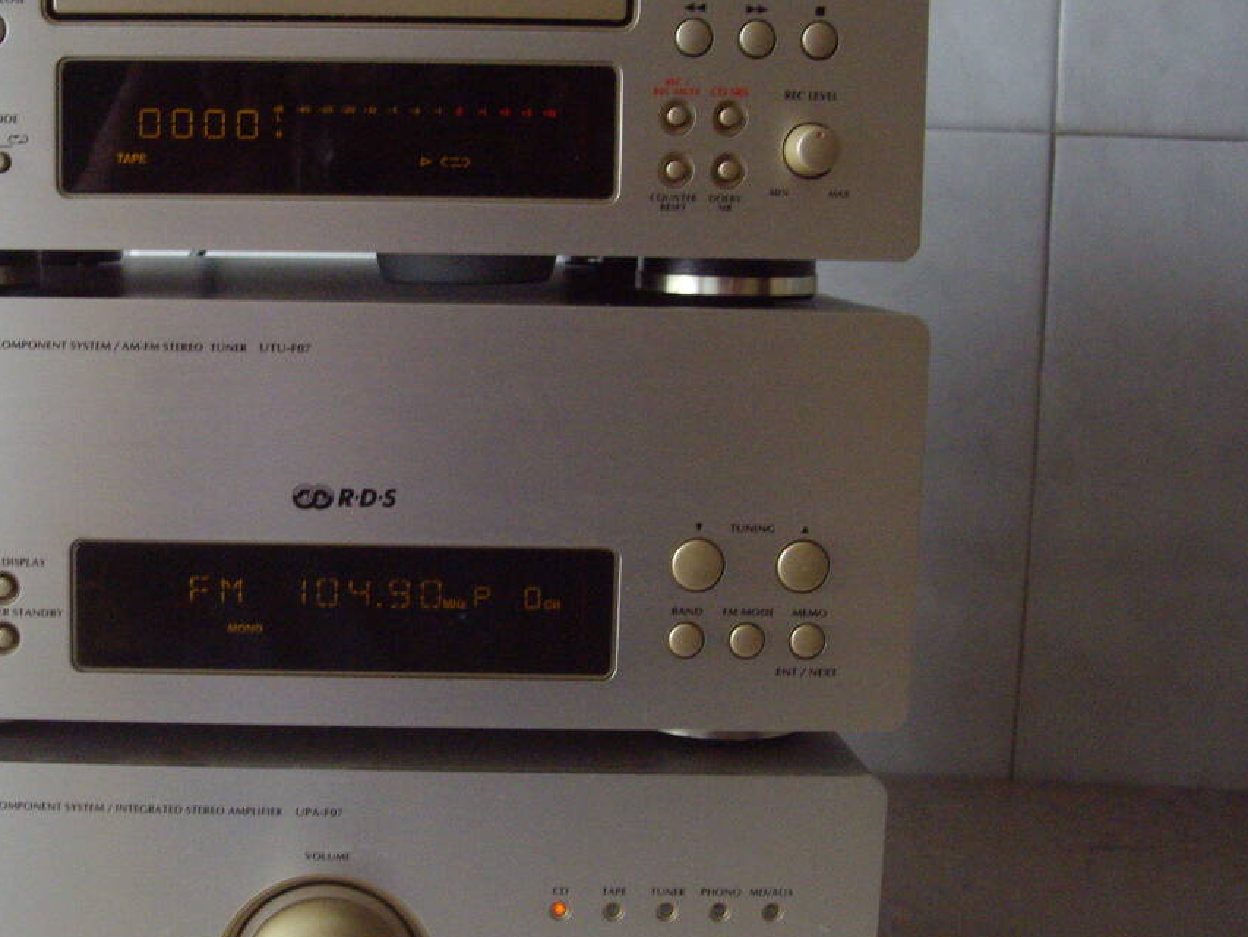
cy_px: 479
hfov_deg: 33.4
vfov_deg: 25.7
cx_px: 377
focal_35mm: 57
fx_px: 2055
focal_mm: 7.9
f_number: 2.8
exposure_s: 1/40
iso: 400
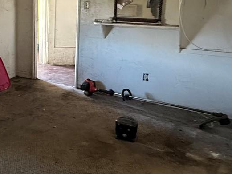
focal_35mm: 43
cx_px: 8
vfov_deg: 33.1
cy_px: 50
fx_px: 288
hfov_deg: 39.5
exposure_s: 1/60
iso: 640
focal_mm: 2.22
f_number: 2.2
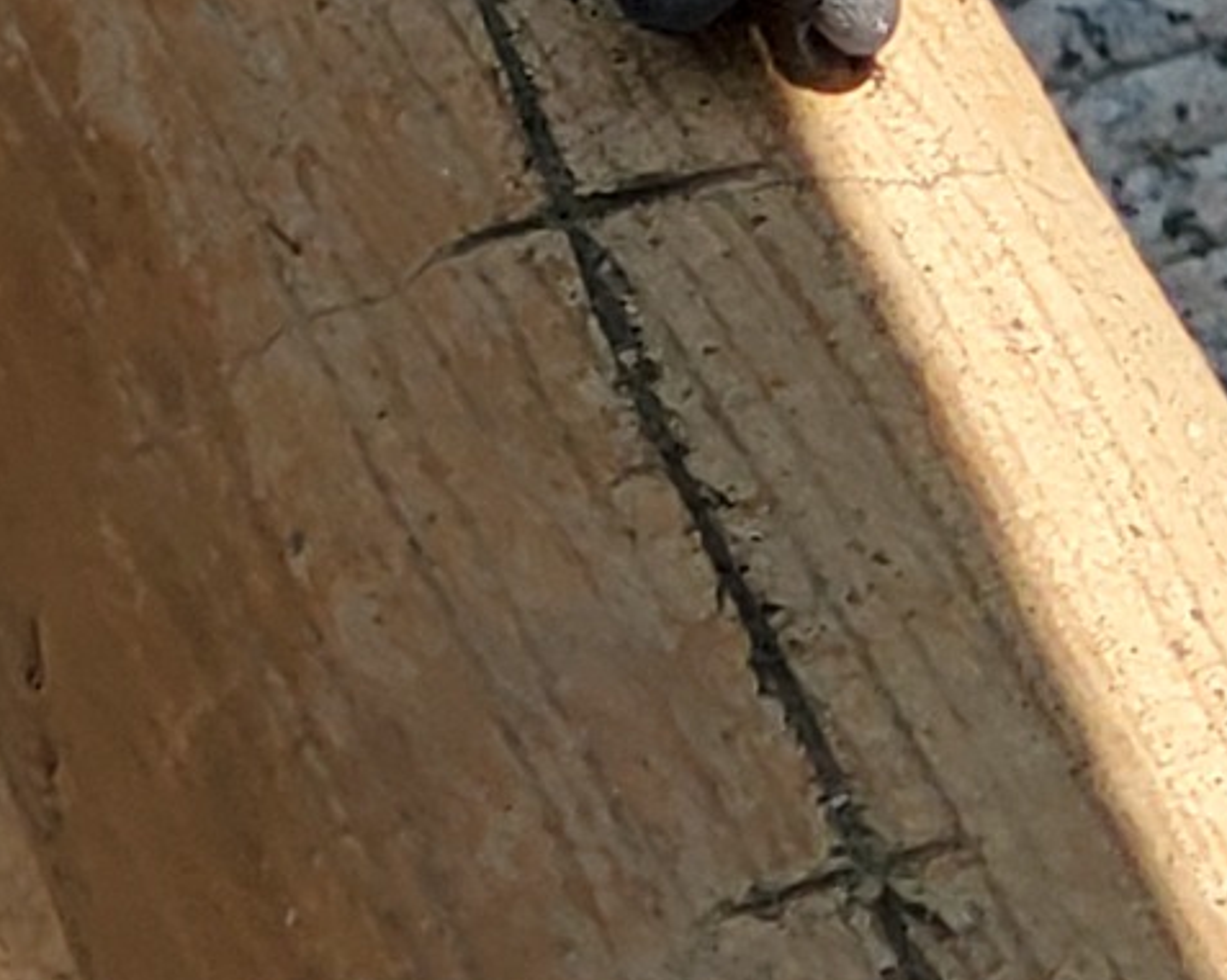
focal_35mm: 115
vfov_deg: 13.3
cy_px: 226
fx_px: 4174
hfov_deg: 16.7
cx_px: 743
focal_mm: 6
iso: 50
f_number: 2.4
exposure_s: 1/445
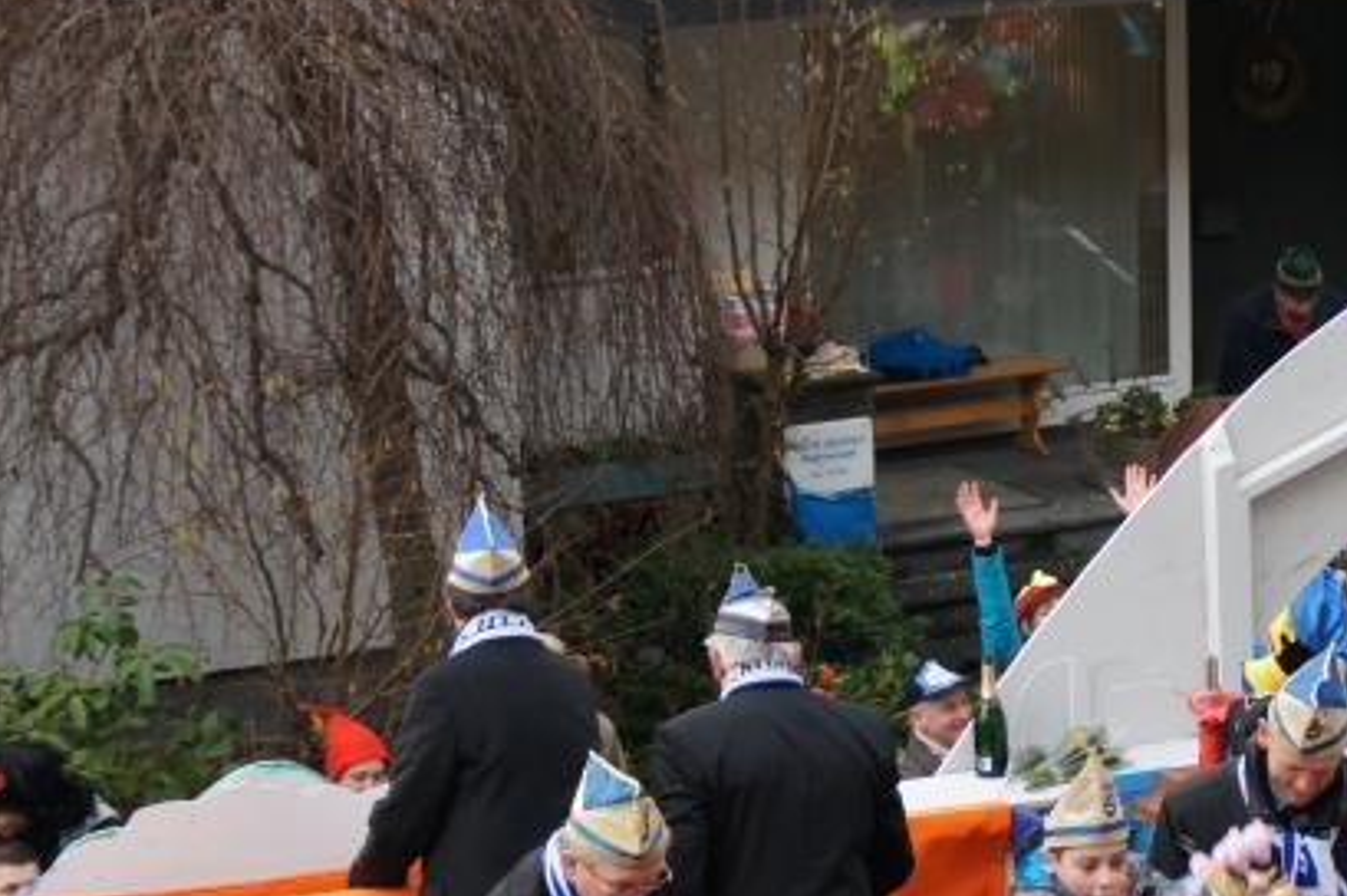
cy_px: 517
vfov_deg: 10.4
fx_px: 4935
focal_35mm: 132
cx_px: 1251
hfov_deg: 15.3
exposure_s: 1/80
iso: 400
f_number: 4.5
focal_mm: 40
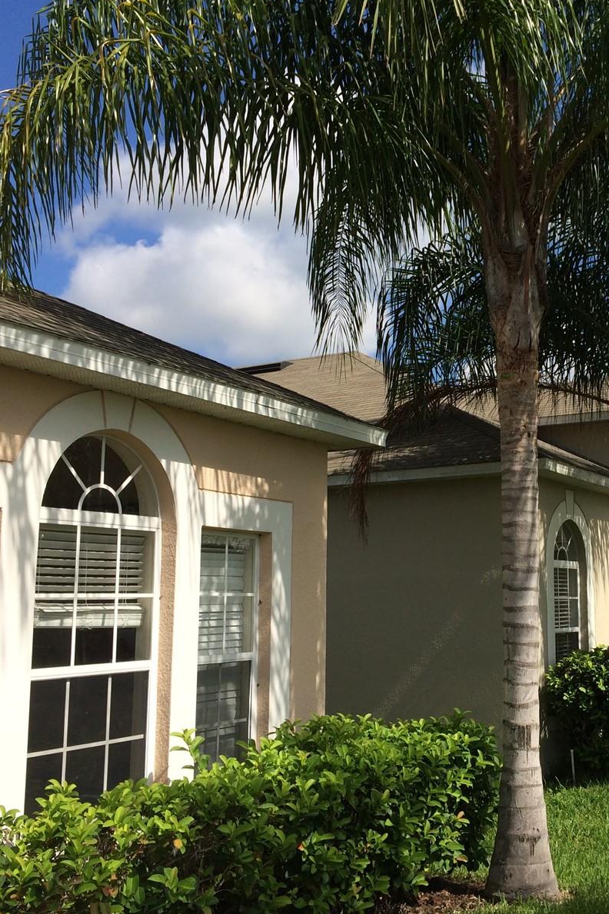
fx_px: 1066
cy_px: 454
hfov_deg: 30.8
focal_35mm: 42
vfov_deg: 46.4
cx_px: 516
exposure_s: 1/2160
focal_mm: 4.12
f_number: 2.2
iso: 40
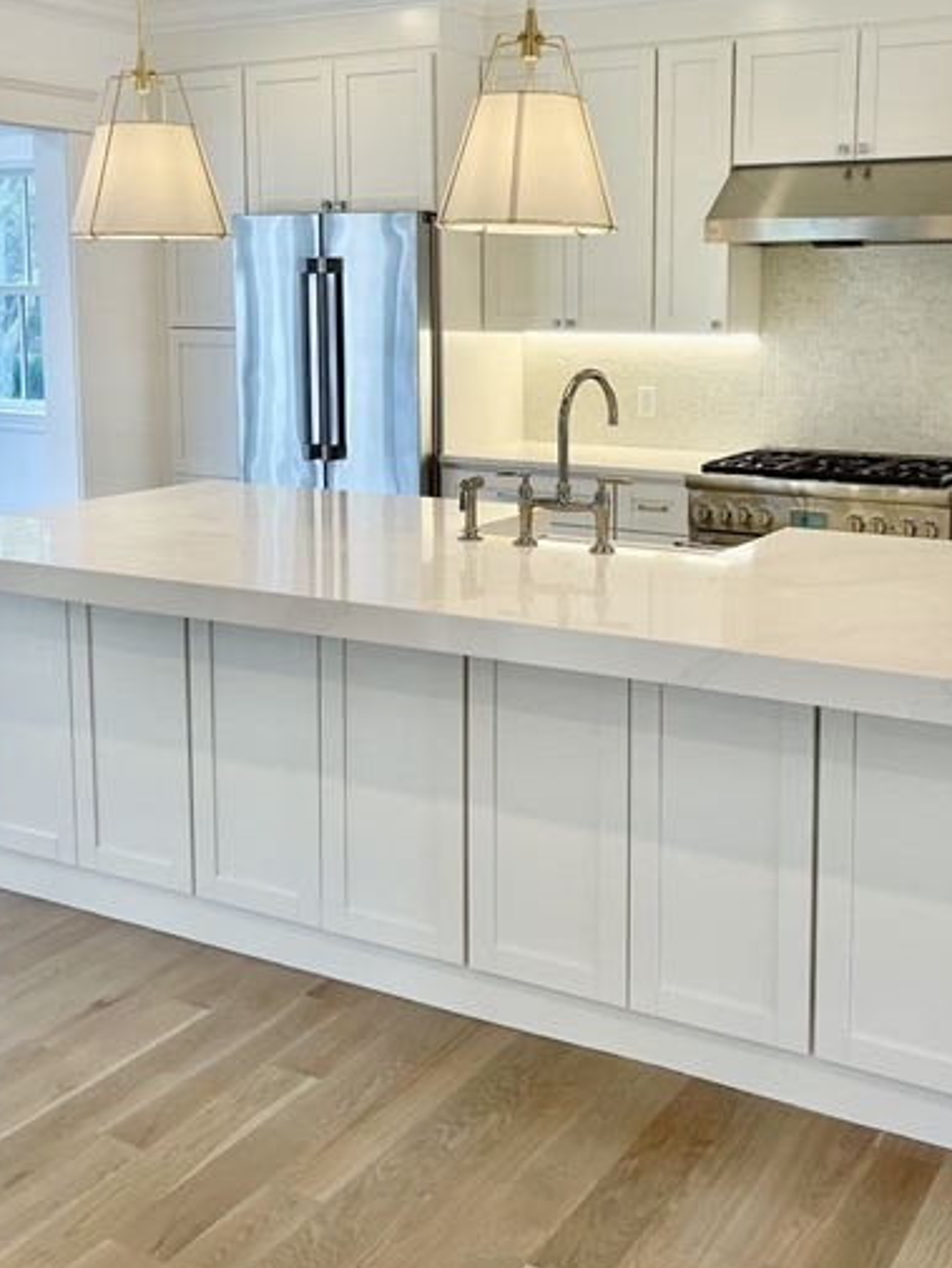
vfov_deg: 48.4
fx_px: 1393
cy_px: 457
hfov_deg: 37.6
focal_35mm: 38
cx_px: 578
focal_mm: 5.1
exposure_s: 1/120
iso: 40
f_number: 1.6
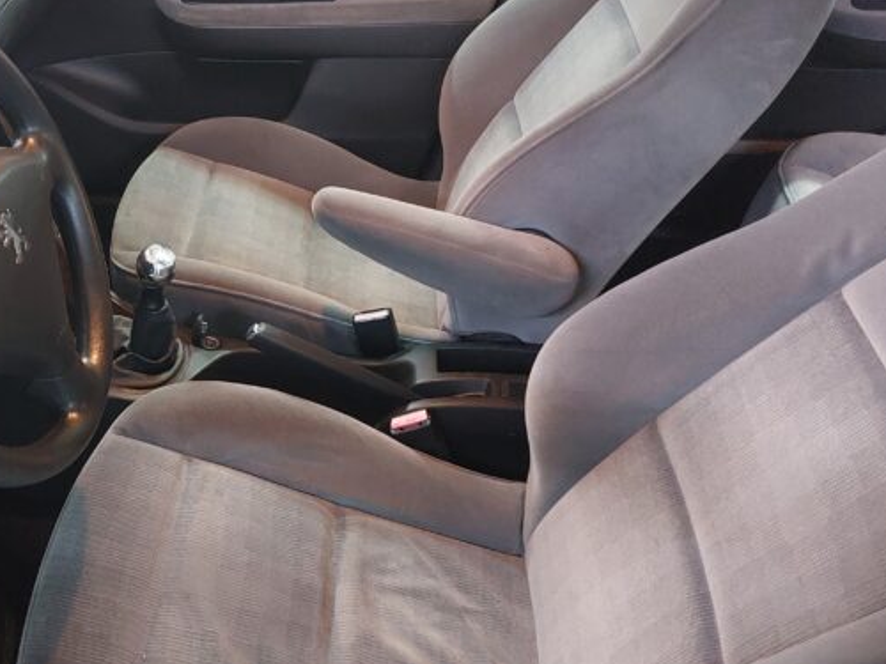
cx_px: 204
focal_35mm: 40
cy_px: 400
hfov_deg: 44.9
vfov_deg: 35.8
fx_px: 1024
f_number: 1.8
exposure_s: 1/25
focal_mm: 5.23
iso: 800
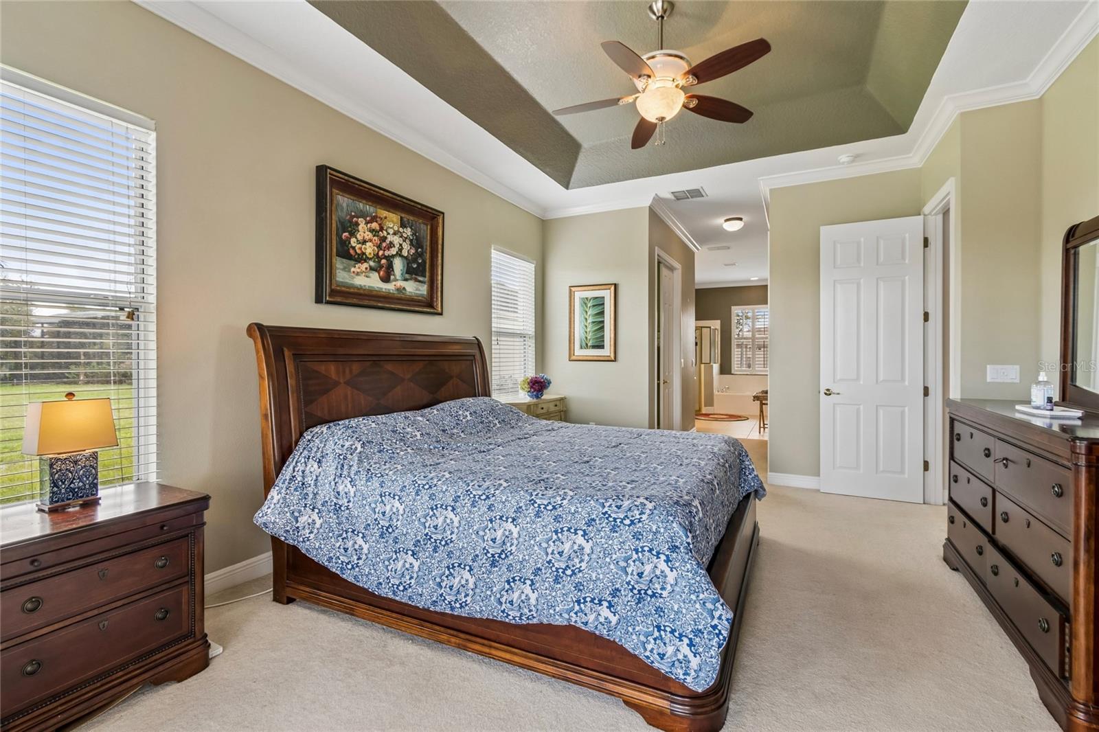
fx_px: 458
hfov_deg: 100.4
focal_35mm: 15
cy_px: 366
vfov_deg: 77.3
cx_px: 550
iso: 100
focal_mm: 10
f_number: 7.1
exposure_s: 1/13
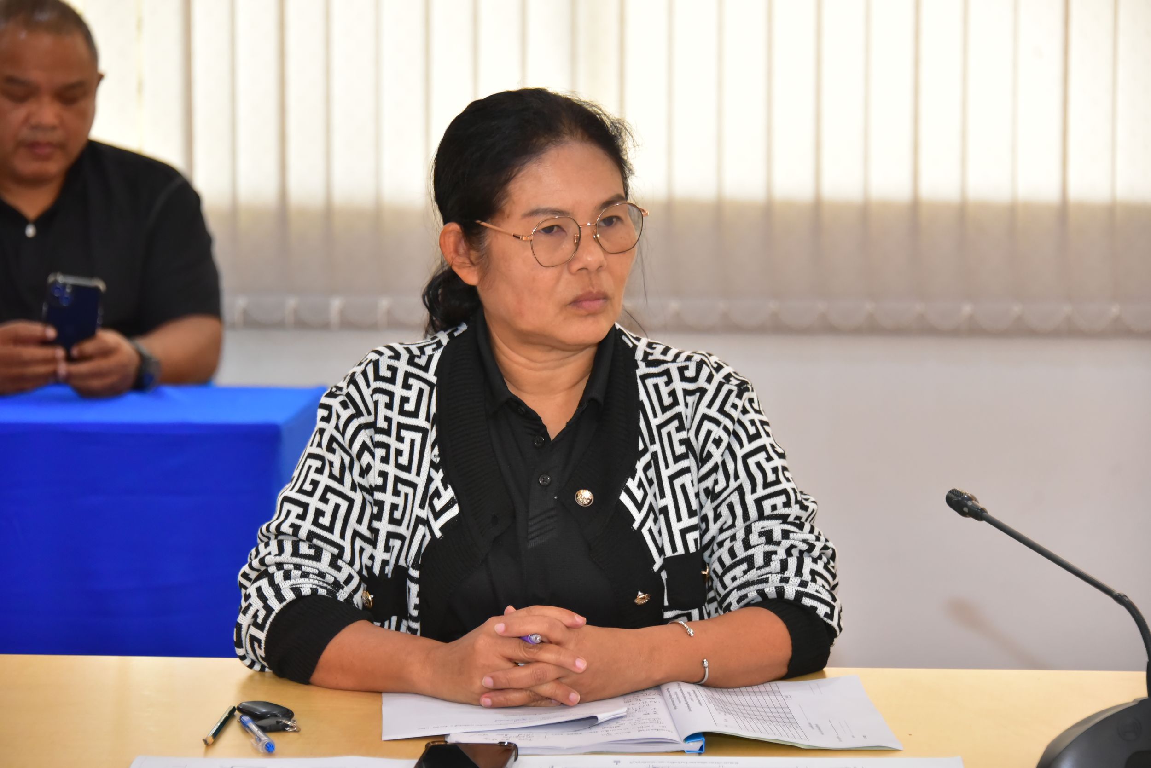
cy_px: 384
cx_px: 576
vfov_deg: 10.2
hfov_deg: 15.2
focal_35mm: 135
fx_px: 4318
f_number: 5.6
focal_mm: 135
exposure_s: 1/125
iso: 4000
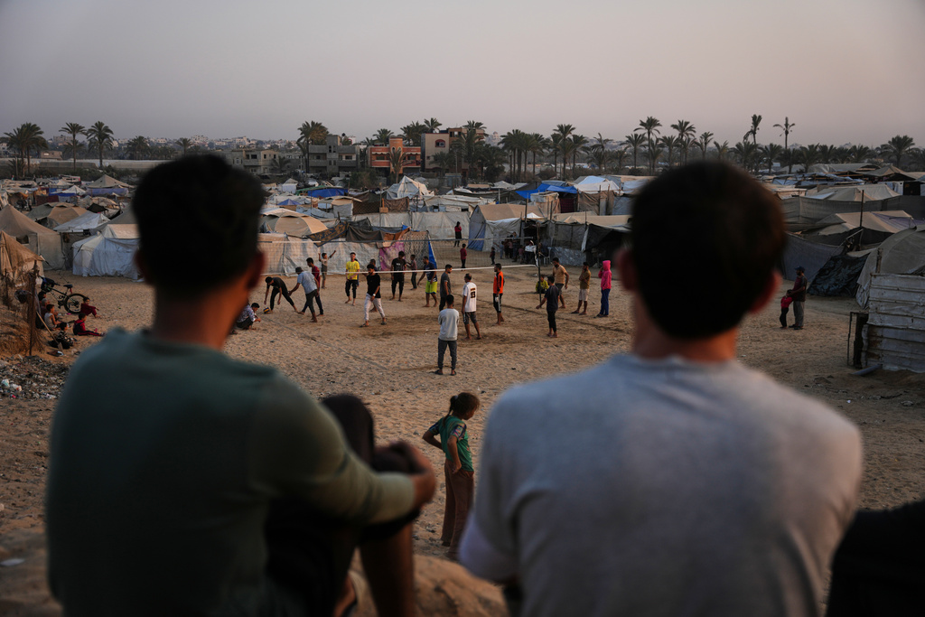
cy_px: 308
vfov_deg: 35.1
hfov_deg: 50.7
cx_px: 462
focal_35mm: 38
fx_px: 976
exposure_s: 1/1250
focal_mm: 38
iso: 160
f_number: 2.8
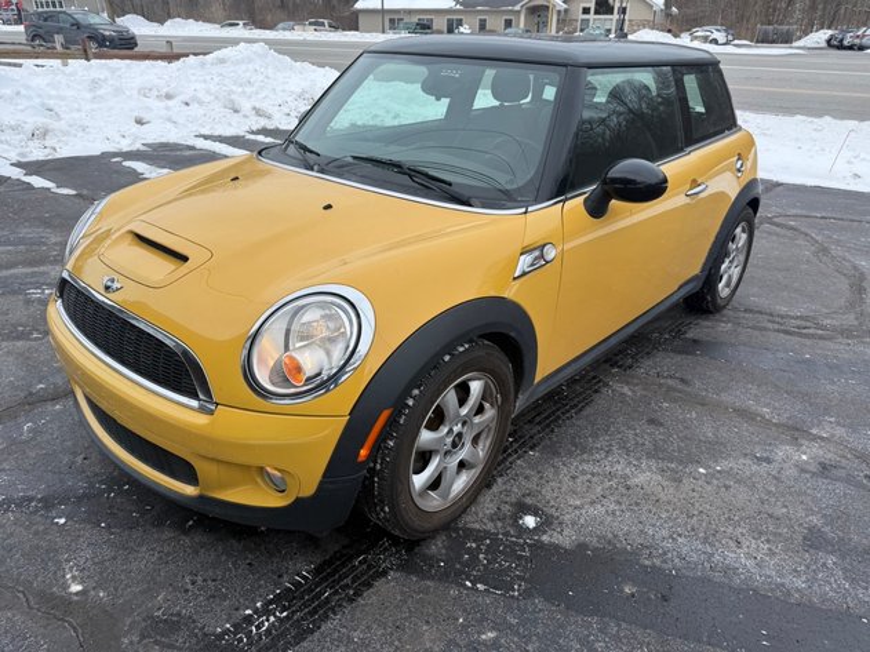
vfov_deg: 56.8
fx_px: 603
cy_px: 326
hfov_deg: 71.6
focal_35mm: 24
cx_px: 435
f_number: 1.78
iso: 80
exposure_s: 1/1106
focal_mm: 6.76
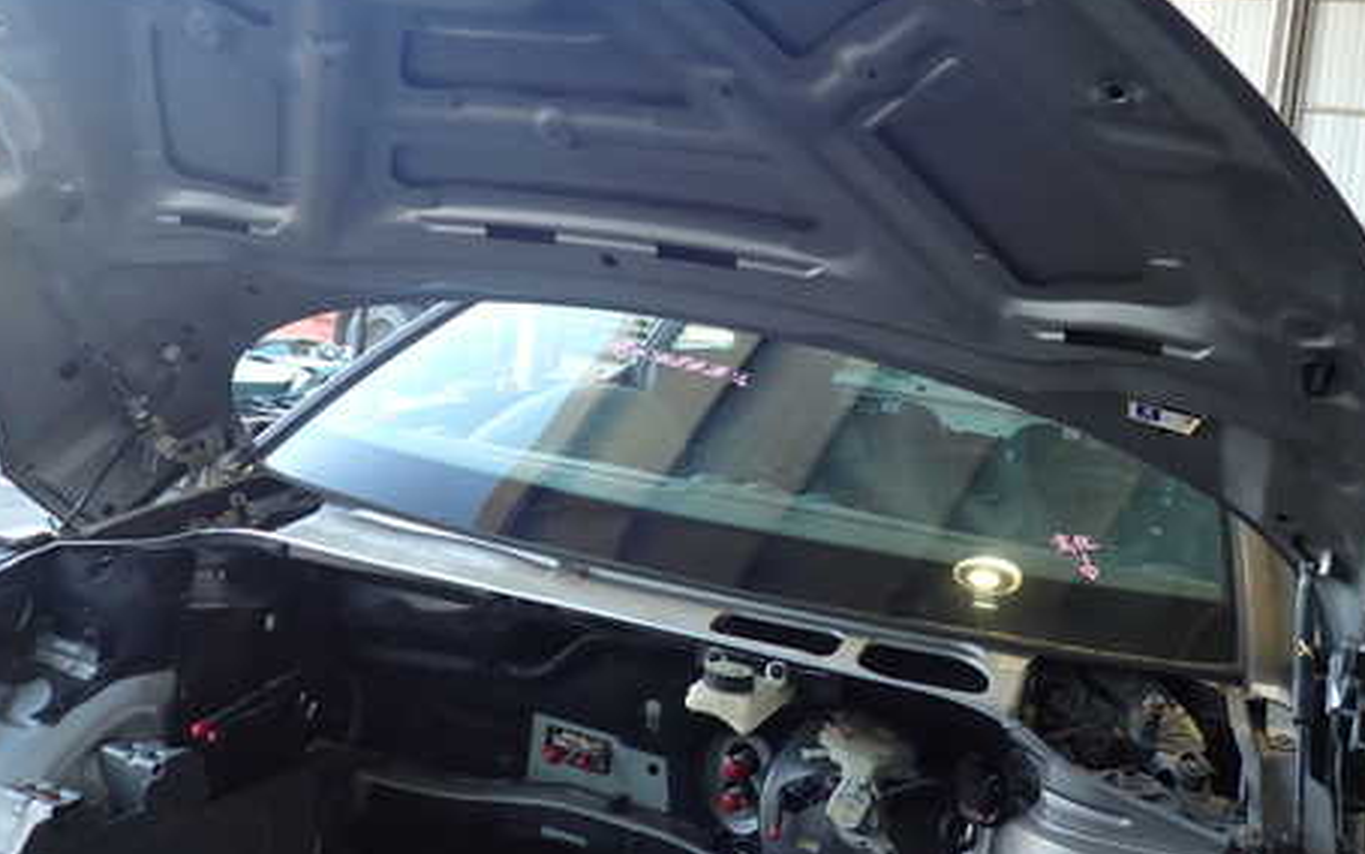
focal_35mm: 35
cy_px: 274
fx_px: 1302
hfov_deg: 55.3
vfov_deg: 35.9
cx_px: 722
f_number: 2
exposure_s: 1/60
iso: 125
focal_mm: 4.5
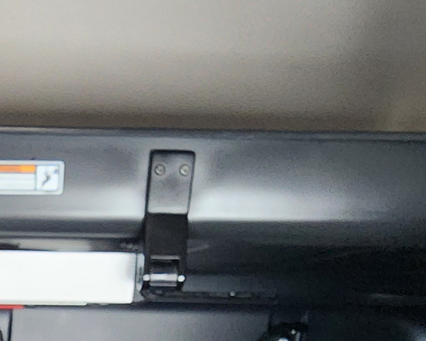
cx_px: -39
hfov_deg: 30.2
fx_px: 706
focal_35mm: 56
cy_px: 493
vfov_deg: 22.8
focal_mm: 2.2
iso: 800
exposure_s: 1/24
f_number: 2.2
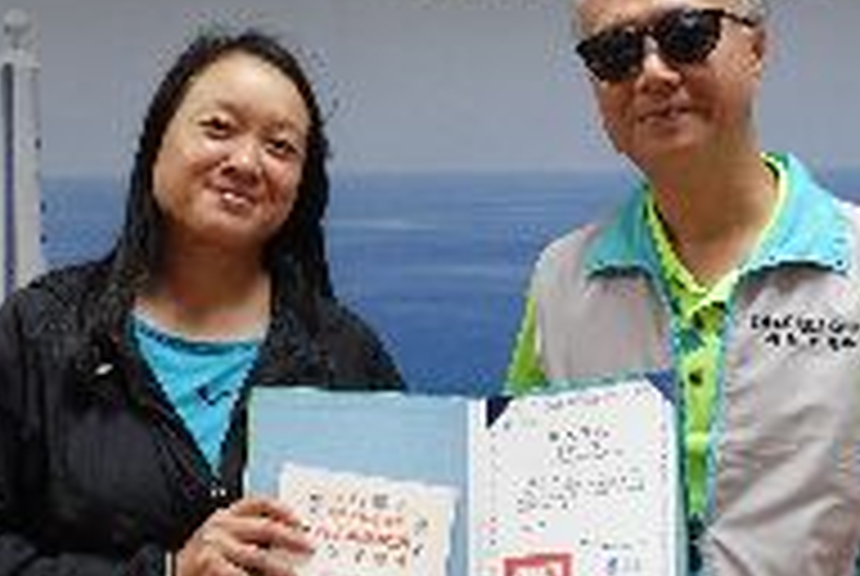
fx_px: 1603
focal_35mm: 67
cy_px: 322
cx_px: 581
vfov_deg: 20.4
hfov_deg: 29.8
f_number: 3.5
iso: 1250
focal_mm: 11.9
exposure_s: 1/160
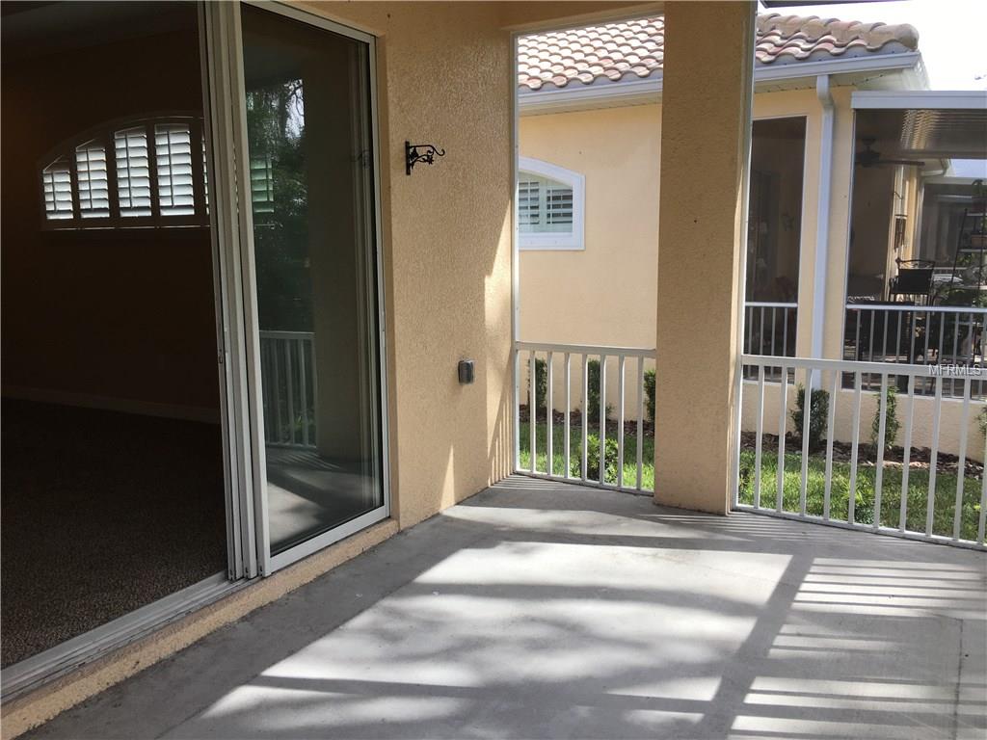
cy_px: 370
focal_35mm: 29
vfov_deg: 48.2
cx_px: 494
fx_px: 827
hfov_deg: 61.7
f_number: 2.2
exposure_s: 1/291
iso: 25
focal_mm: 4.15
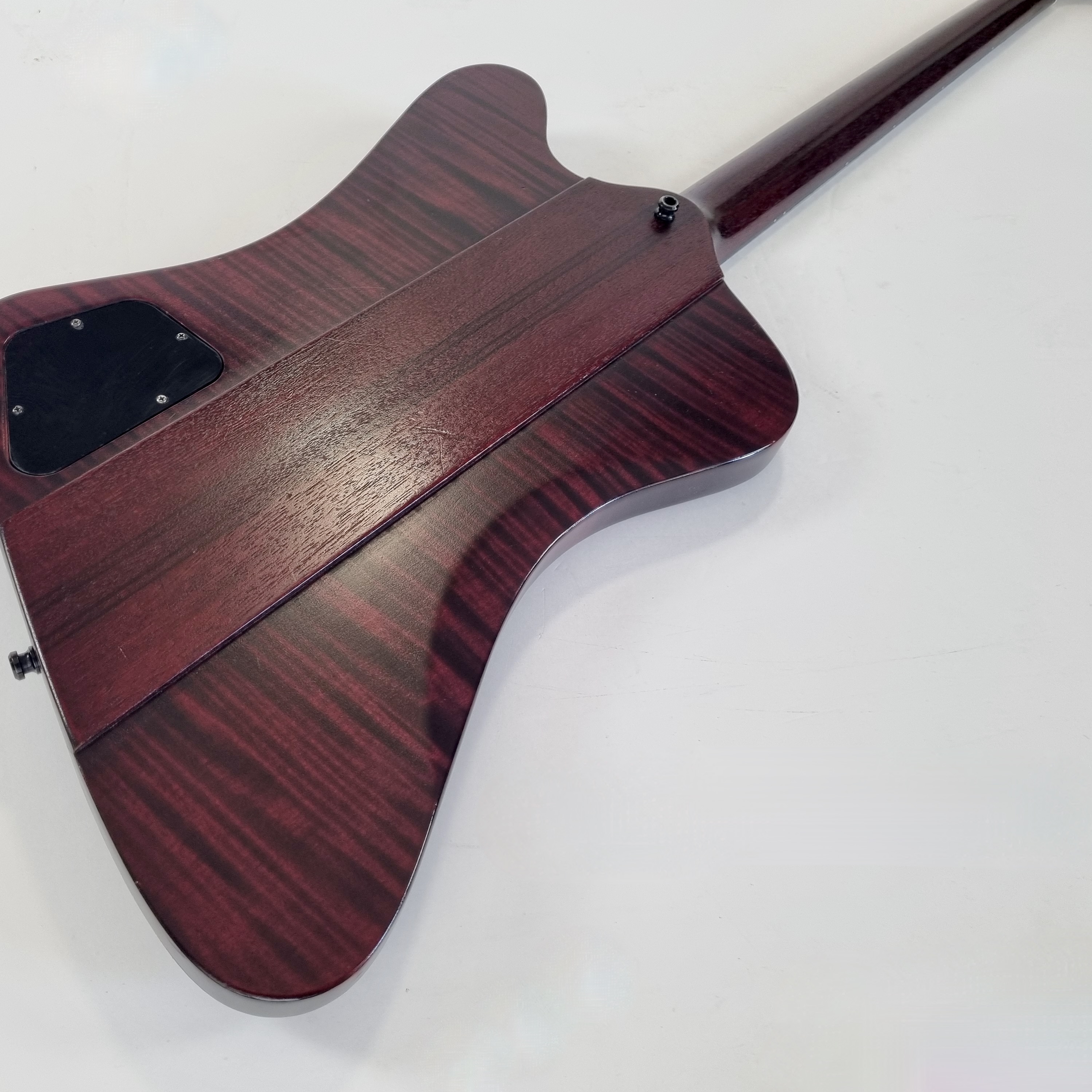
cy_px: 548
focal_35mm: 31
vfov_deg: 52.5
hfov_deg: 52.3
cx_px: 449
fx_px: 1106
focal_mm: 5.4
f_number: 1.8
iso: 100
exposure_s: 1/100
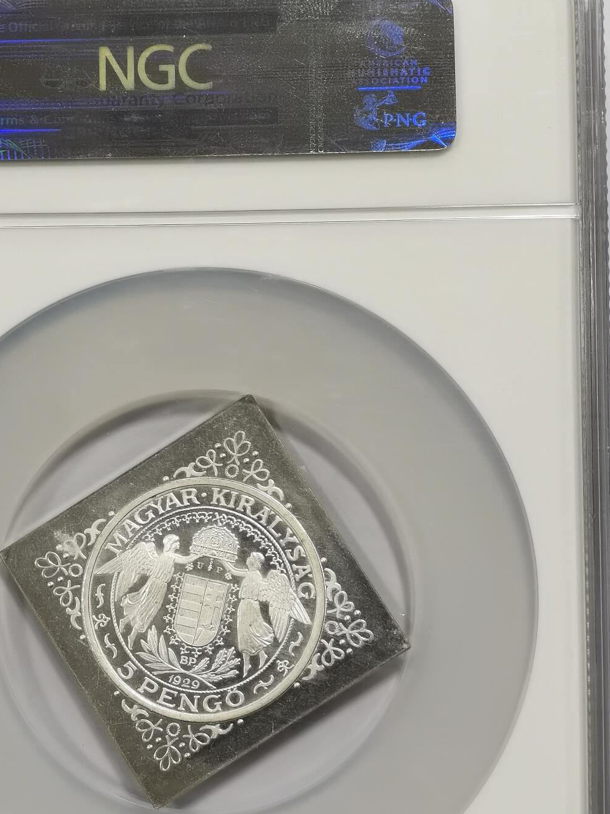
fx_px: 2585
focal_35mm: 110
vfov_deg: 17.9
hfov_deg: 13.4
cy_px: 455
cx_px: 203
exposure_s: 1/100
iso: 200
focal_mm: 7.48
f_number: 16
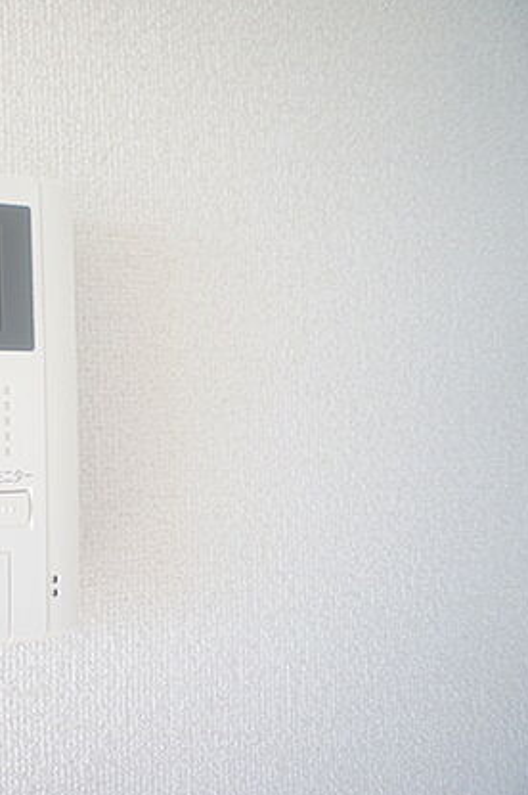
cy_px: 401
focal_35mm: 37
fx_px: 815
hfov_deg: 31.2
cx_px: -77
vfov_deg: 51.9
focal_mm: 16
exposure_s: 1/30
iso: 200
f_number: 2.8
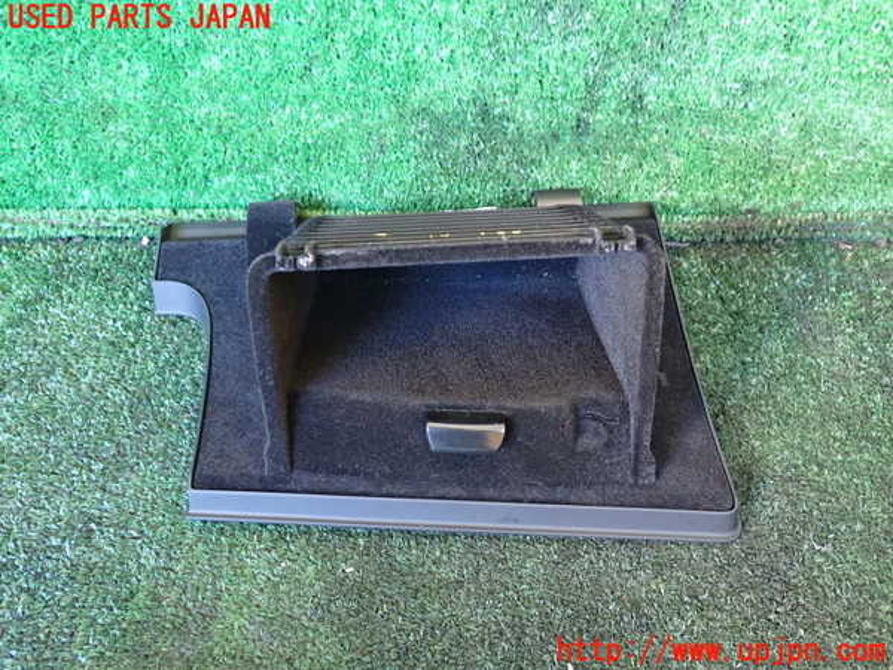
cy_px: 335
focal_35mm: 30
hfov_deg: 60.0
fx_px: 774
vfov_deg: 46.8
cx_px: 446
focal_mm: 5.4
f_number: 2.3
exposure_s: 1/25
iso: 800
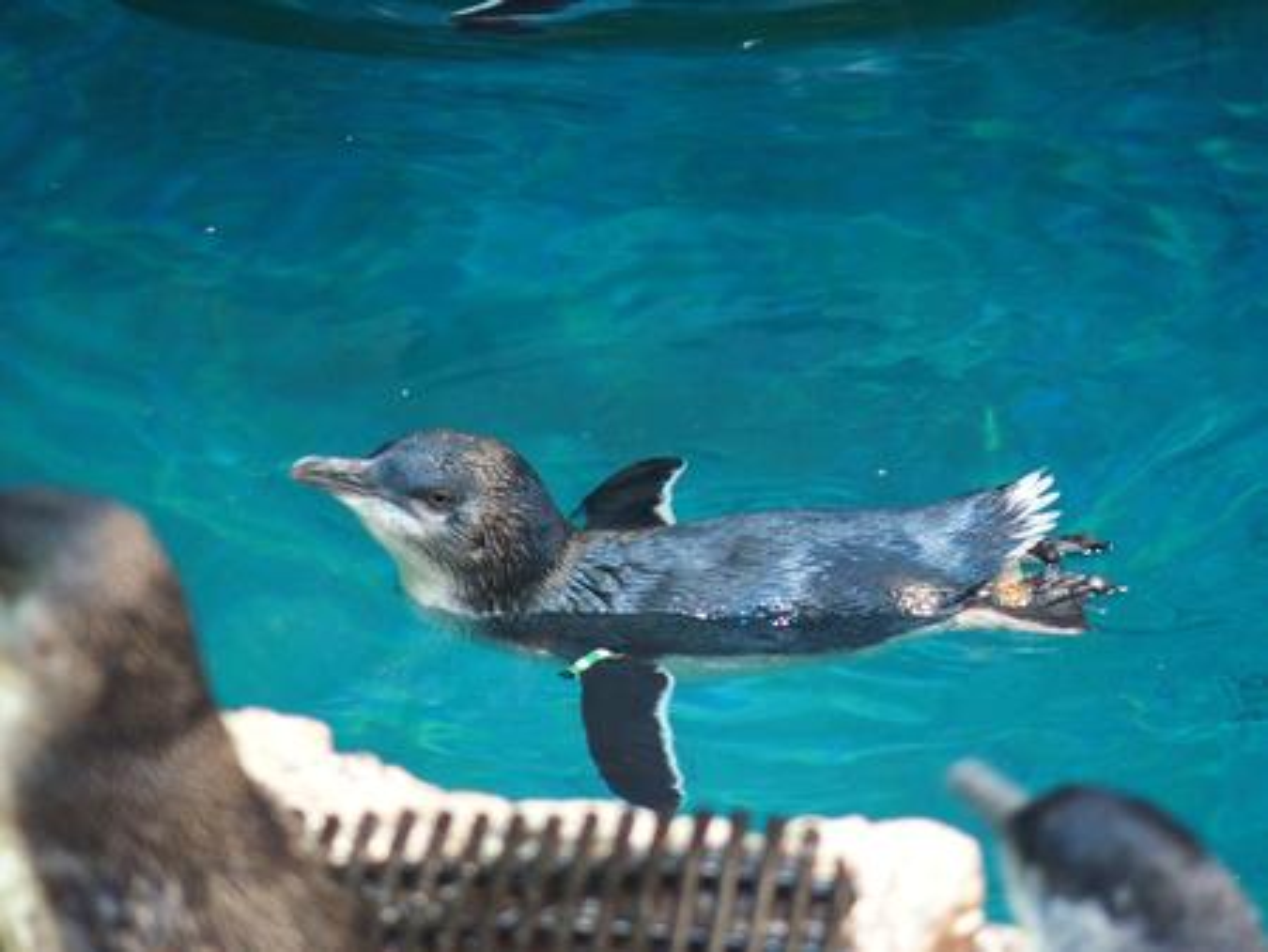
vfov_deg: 5.0
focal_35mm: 300
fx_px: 10995
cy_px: 476
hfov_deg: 6.6
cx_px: 634
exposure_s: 1/80
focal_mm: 64.3
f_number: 2.8
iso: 1000
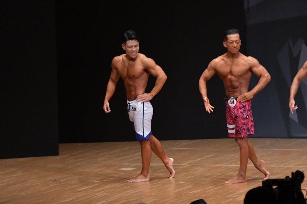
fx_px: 2301
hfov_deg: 7.6
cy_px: 102
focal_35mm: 270
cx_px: 154
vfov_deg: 5.1
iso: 6400
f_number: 5.6
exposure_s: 1/400
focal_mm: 180
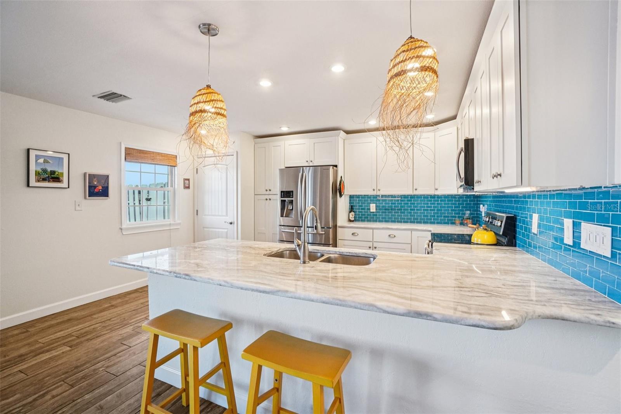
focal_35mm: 15
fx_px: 259
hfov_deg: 100.4
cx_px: 310
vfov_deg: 77.3
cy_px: 207
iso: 500
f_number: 8
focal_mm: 10
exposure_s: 1/30
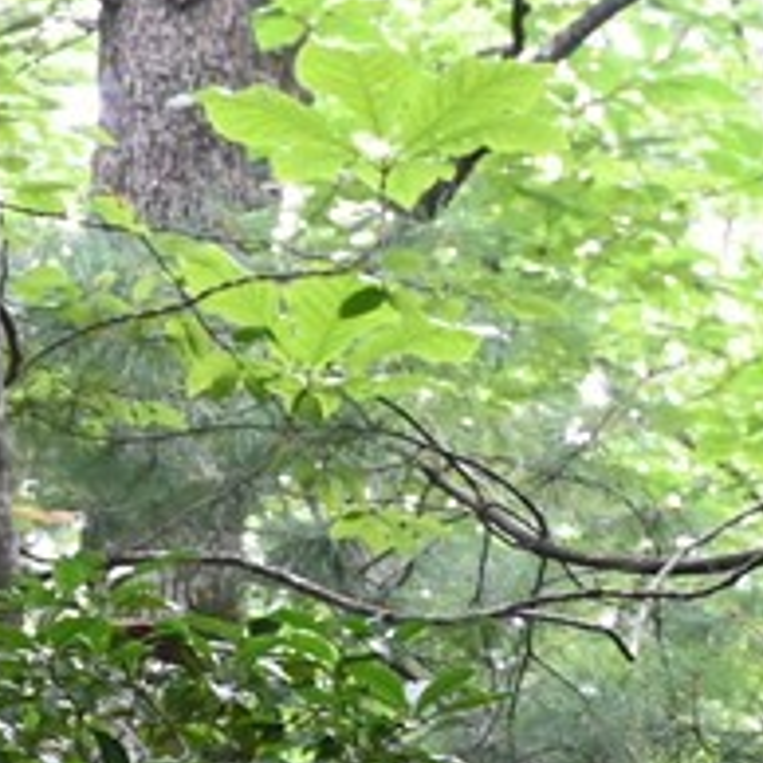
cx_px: -244
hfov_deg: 6.9
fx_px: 6244
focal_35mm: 250
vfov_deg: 6.9
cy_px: 944
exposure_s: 1/60
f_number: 5.3
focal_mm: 35
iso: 3200
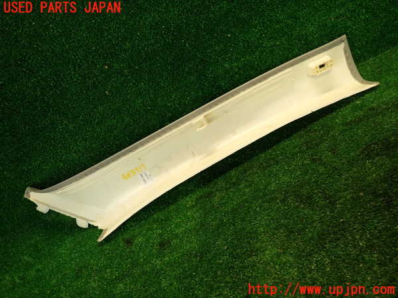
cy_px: 149
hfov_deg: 69.4
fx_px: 287
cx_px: 199
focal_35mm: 25
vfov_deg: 54.9
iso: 200
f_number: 2
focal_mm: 4.5
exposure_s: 1/50
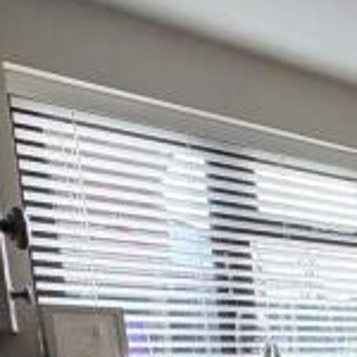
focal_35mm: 48
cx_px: 651
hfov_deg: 21.6
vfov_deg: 30.5
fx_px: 560
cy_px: 418
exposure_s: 1/107
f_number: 2.2
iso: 64
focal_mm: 2.22
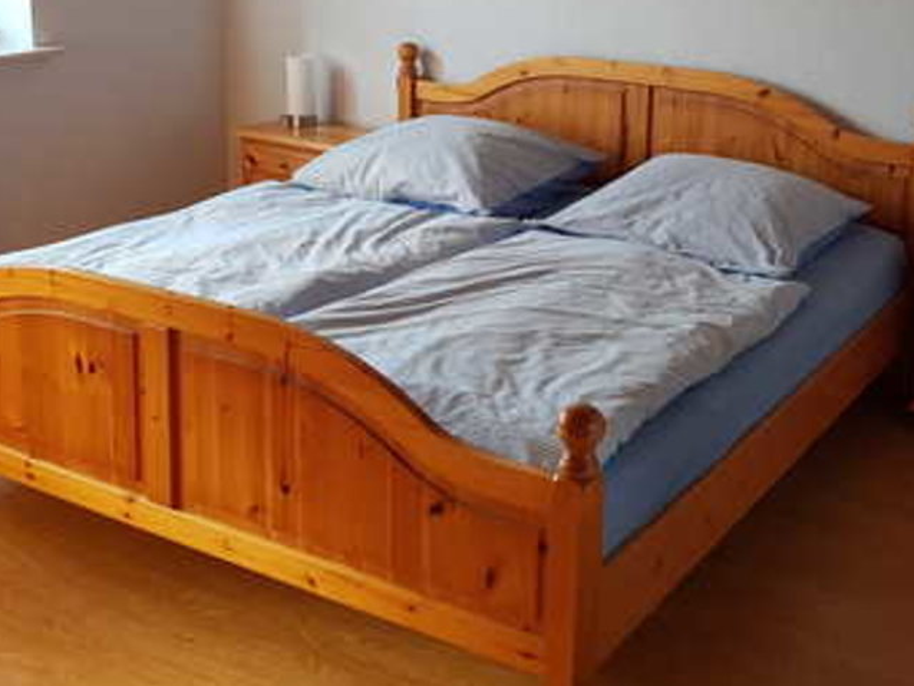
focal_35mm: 49
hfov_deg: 38.8
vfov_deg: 29.2
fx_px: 1294
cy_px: 158
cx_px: 538
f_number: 1.7
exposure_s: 1/100
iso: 100
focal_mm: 4.2
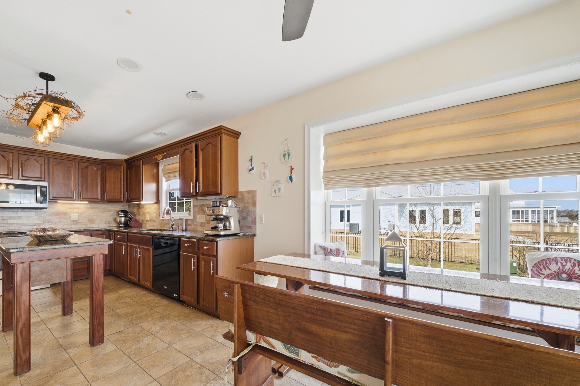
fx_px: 225
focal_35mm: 14
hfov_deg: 103.7
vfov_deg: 80.8
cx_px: 251
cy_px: 217
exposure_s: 1/125
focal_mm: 12
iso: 250
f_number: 9
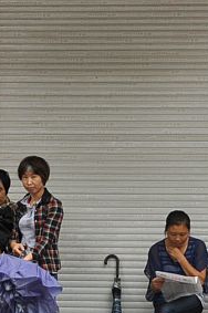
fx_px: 1216
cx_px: 284
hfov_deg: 9.6
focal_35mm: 140
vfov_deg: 14.7
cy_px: 156
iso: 360
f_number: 3.8
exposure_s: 1/200
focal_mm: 22
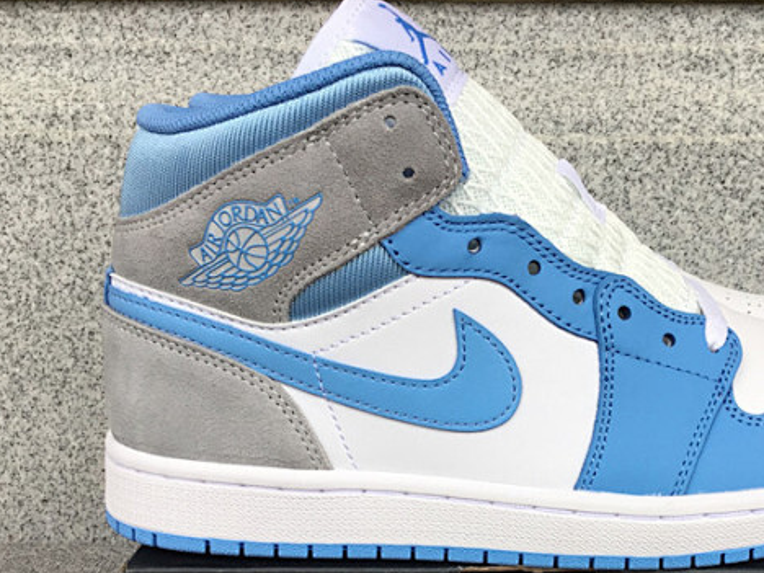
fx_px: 1170
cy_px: 452
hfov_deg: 35.6
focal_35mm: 53
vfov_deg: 27.0
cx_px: 542
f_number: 2.4
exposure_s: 1/108
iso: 25
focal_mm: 3.3
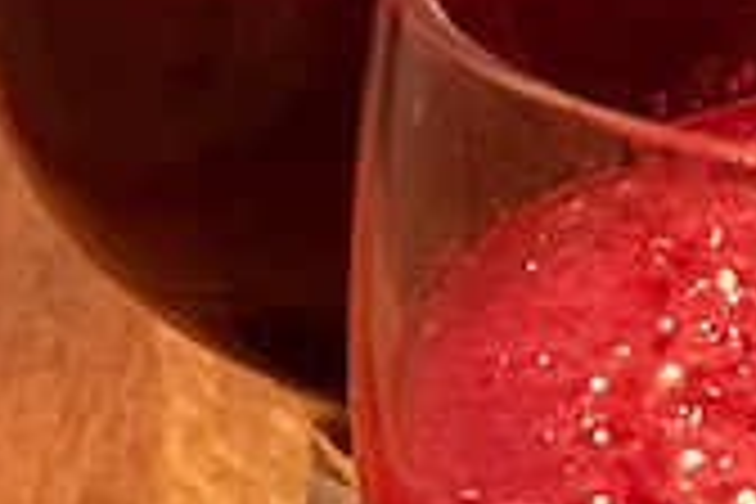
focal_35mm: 226
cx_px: 846
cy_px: 378
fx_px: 4746
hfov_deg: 9.0
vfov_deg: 6.1
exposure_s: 1/50
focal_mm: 6.6
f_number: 2.8
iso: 800
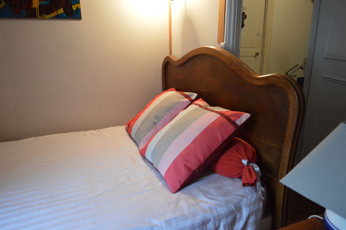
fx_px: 259
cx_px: 173
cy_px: 115
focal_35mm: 27
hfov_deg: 67.4
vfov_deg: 47.9
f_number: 3.5
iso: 3200
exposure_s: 1/50
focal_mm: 18
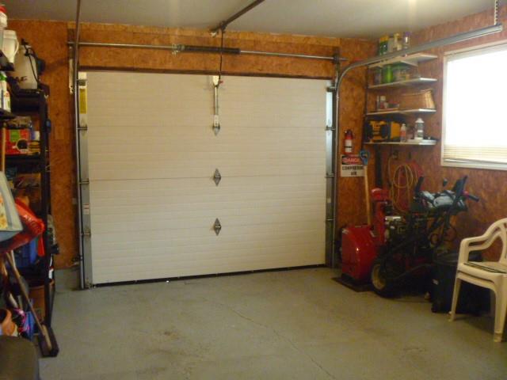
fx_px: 513
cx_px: 254
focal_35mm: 35
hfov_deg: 52.6
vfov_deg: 40.7
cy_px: 190
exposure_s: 1/30
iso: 800
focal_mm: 6.3
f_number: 3.5
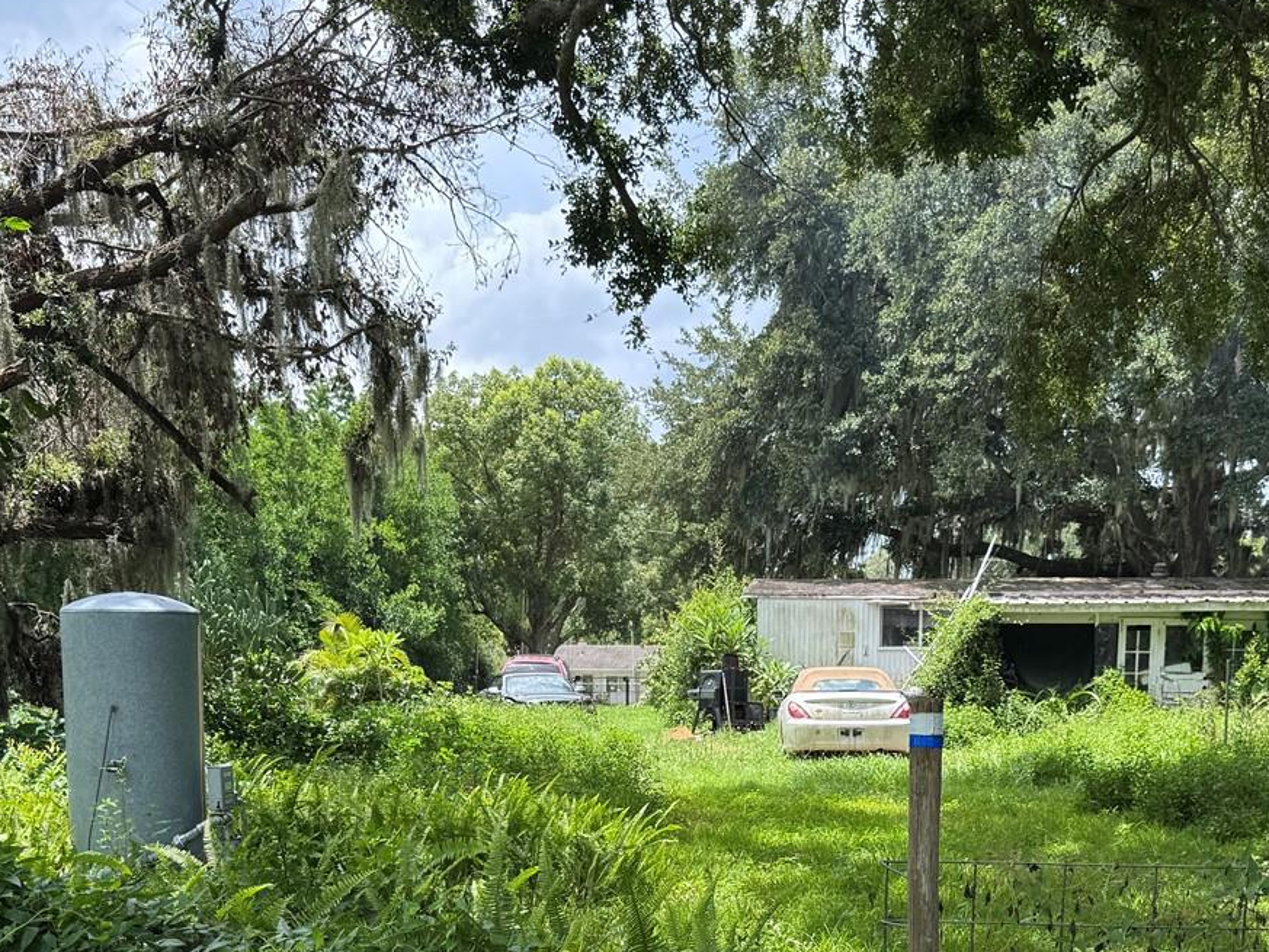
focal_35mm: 44
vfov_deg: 31.7
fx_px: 1613
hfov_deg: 42.9
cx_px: 692
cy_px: 805
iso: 80
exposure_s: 1/888
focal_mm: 6.76
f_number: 1.78
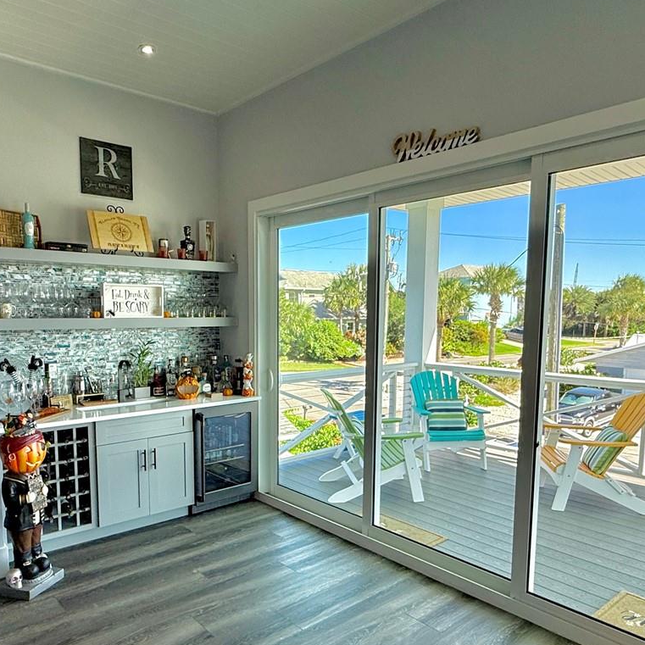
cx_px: 287
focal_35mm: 26
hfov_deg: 60.8
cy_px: 373
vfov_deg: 60.6
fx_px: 548
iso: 64
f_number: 2.2
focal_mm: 2.22
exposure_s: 1/442
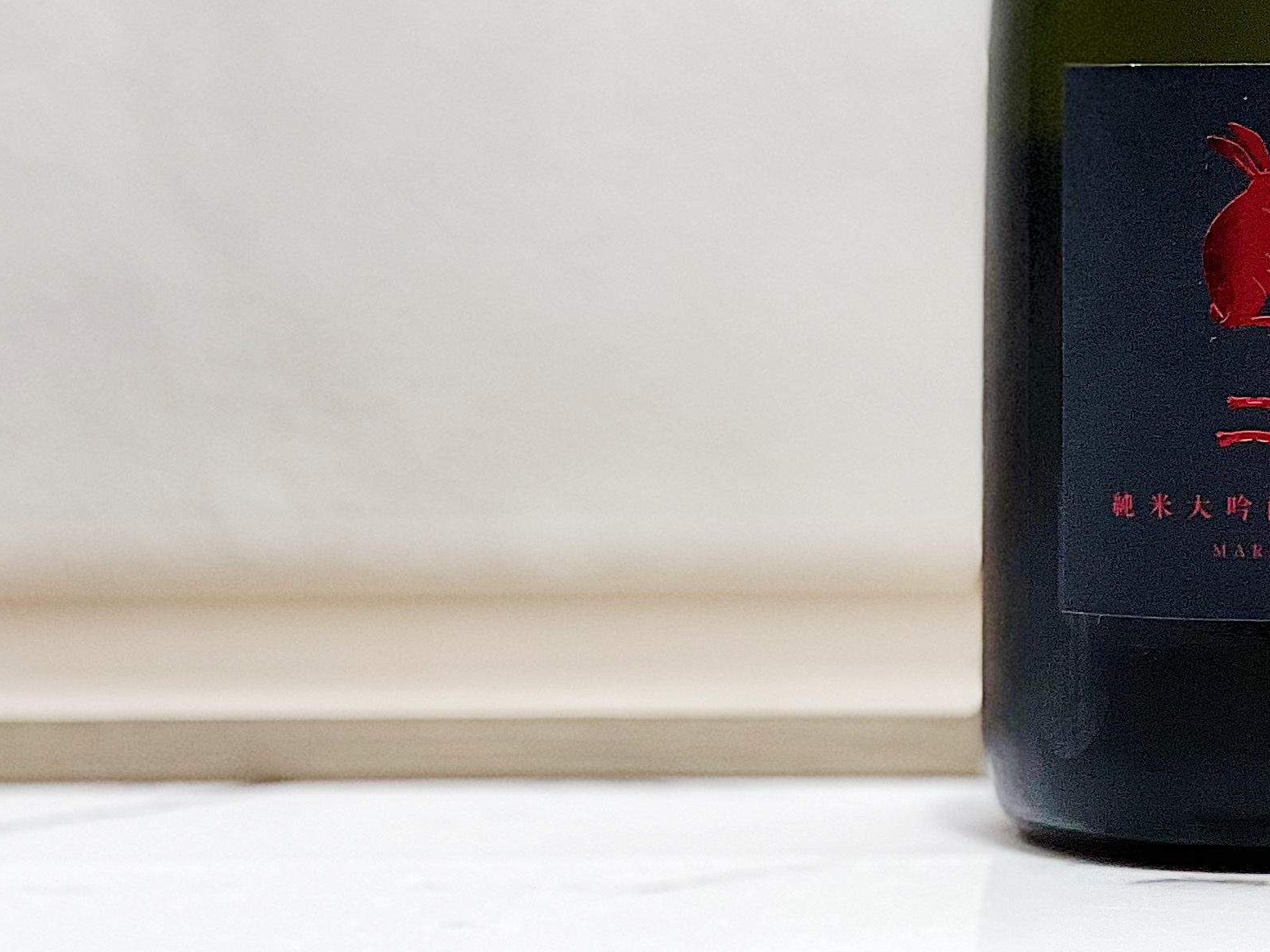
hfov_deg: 14.6
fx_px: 4880
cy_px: -244
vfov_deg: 10.9
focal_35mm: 133
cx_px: 1285
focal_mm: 6
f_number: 2
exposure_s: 1/100
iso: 200
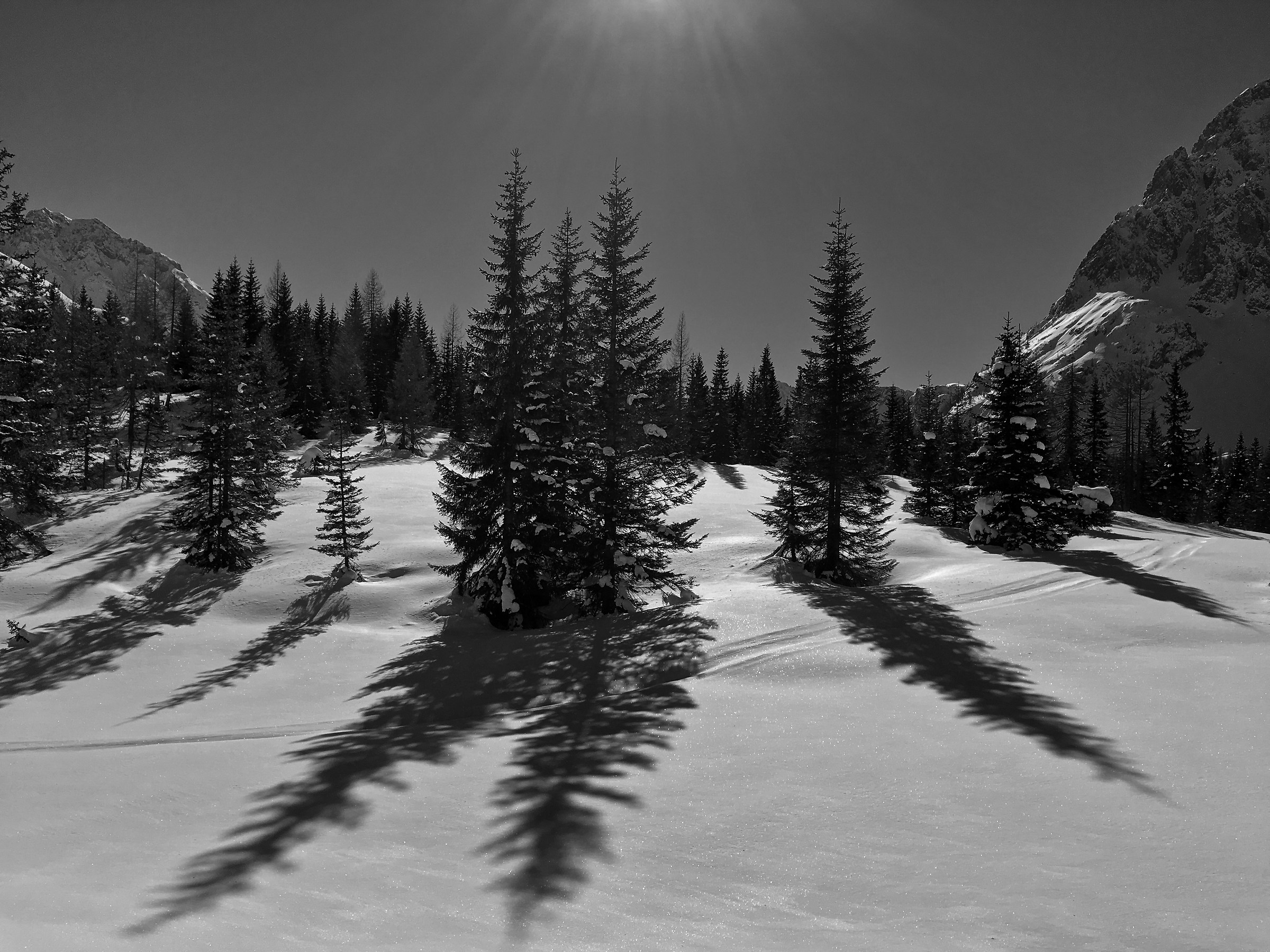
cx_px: 635
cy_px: 476
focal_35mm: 29
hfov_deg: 61.7
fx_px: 1064
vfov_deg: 48.2
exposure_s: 1/5495
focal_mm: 4.15
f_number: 2.2
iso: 25
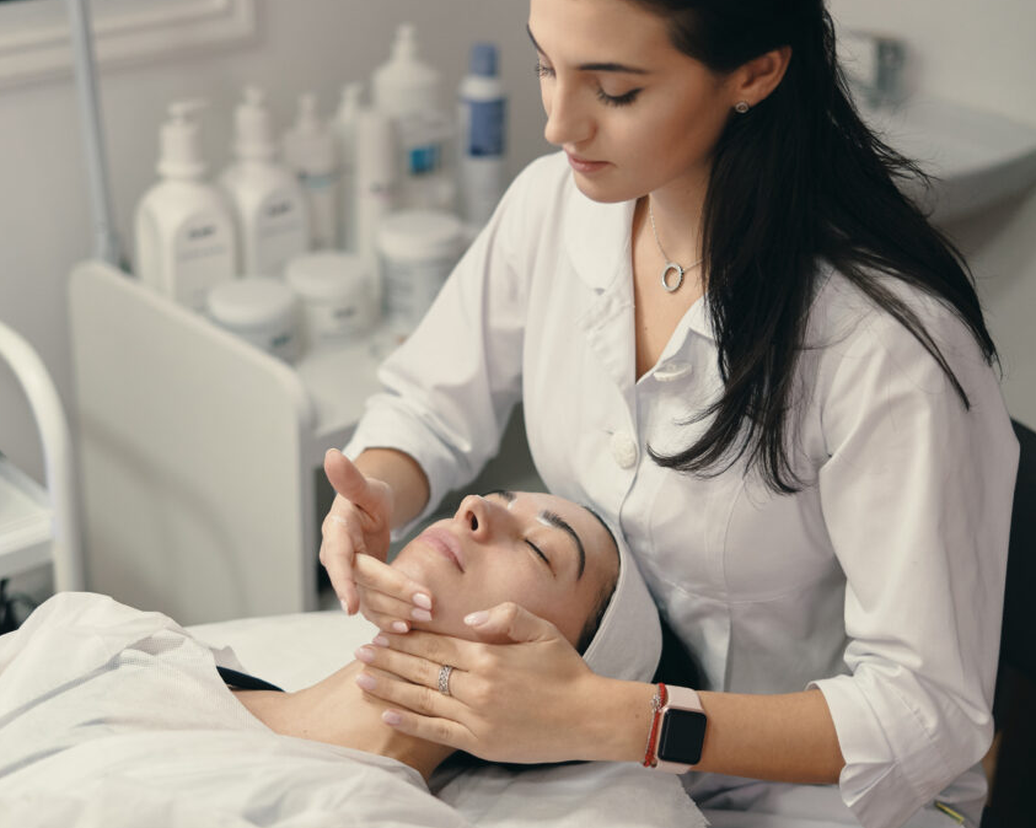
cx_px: 458
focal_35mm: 57
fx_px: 1747
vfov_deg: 26.7
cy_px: 411
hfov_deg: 33.0
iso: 1000
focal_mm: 50
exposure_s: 1/400
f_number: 2
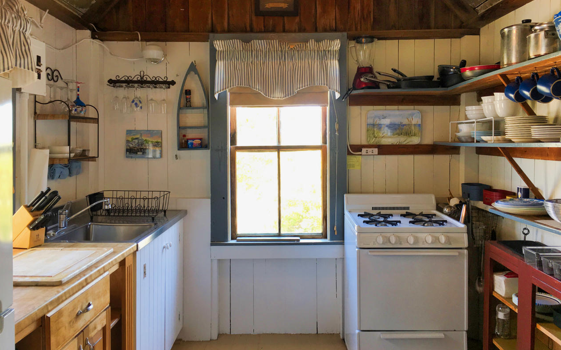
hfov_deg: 61.2
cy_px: 156
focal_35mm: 31
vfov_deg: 40.5
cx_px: 281
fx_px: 474
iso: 32
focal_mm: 4.15
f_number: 2.2
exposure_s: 1/30
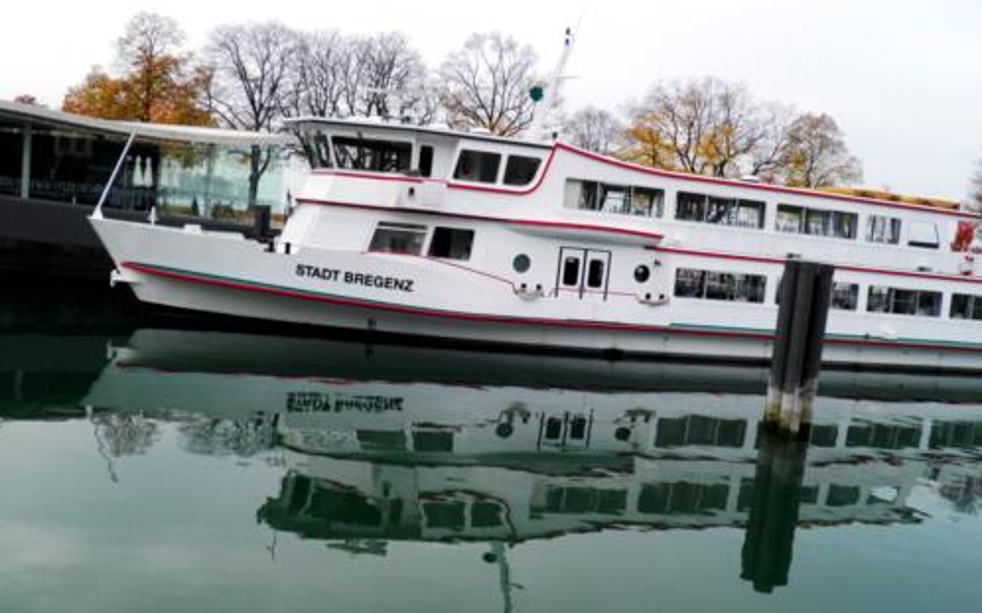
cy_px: 355
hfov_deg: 55.3
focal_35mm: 35
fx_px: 936
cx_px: 451
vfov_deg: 36.2
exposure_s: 1/160
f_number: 5.7
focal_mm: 4.9
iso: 100
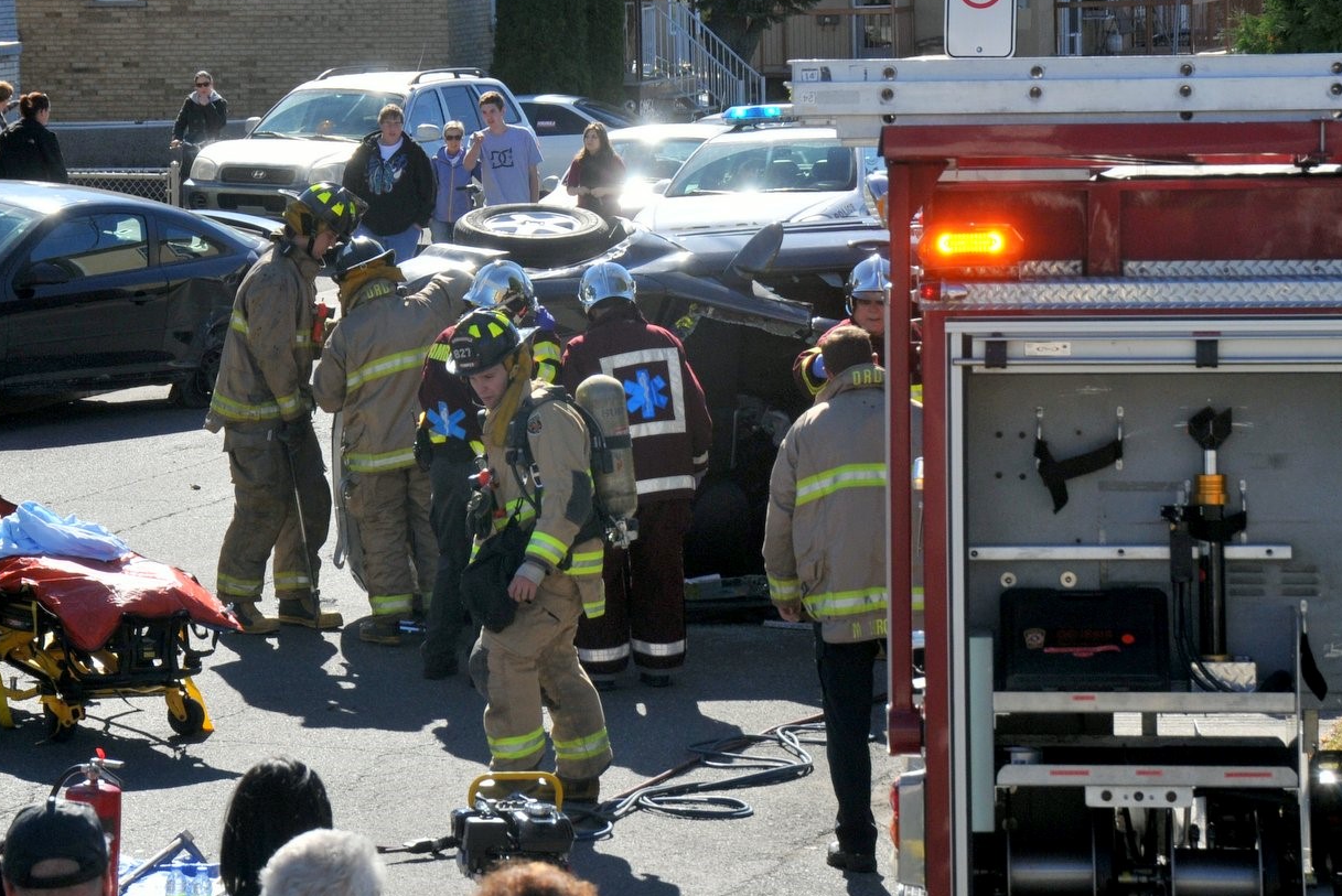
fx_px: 5147
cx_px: 501
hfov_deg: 14.8
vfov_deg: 10.0
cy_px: 360
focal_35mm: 138
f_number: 11
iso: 320
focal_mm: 70
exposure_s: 1/500
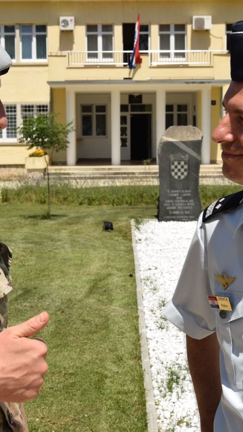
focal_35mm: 73
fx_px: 836
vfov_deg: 29.0
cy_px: 210
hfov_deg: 16.5
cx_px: 117
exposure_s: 1/320
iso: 100
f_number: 9
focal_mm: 24
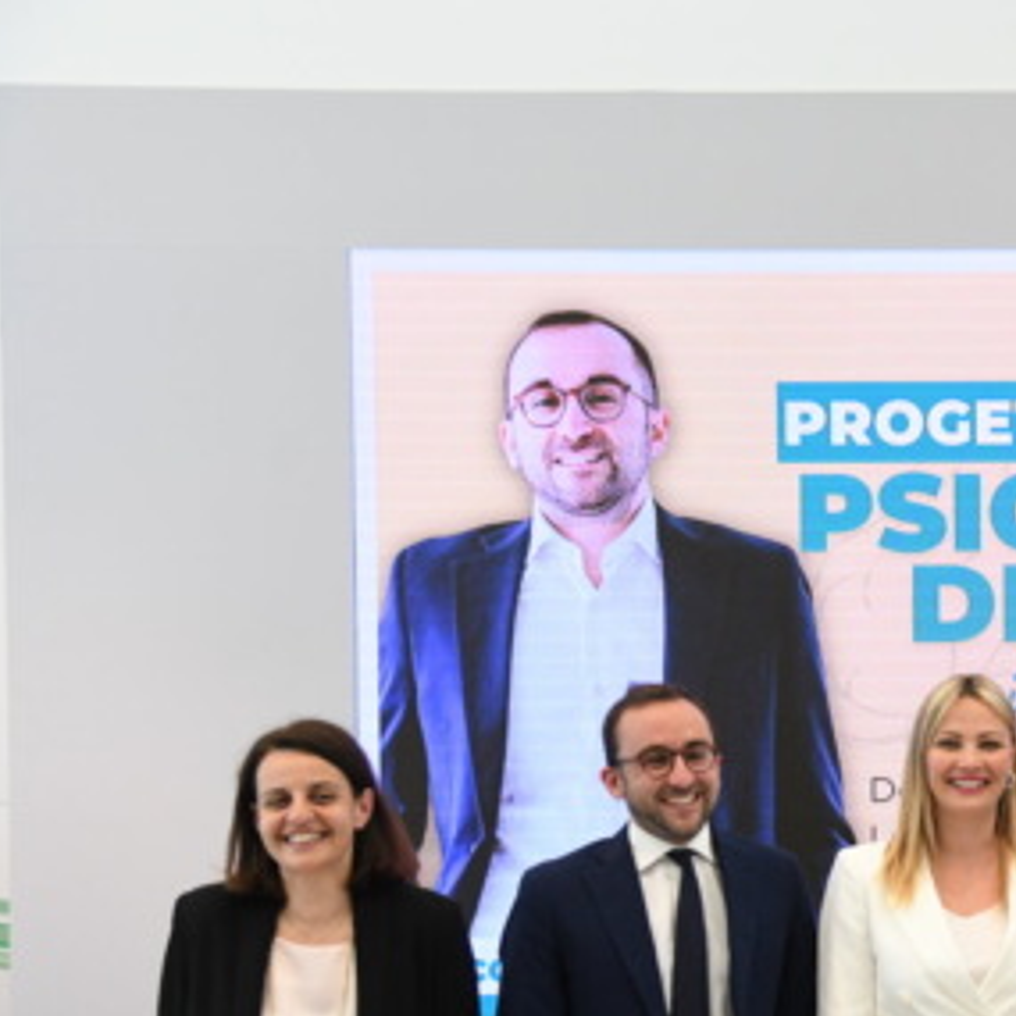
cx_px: 1098
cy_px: 804
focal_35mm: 81
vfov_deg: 21.1
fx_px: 2690
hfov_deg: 20.5
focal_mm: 40
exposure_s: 1/320
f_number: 4
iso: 1600
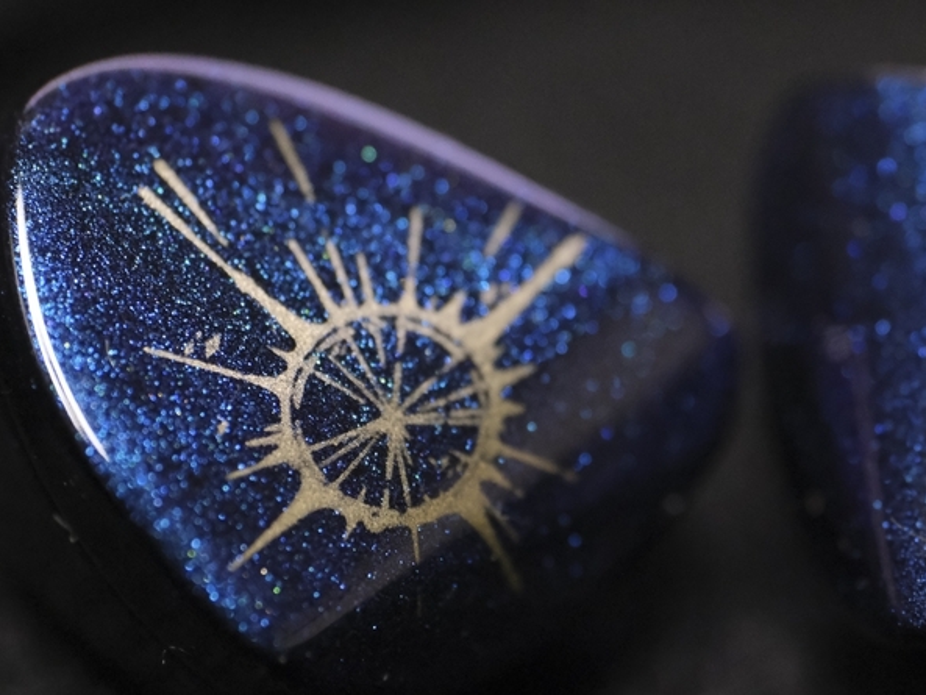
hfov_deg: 13.5
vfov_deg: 10.2
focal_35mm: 146
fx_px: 3906
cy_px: 394
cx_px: 703
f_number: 4
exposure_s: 1/110
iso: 6400
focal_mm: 50
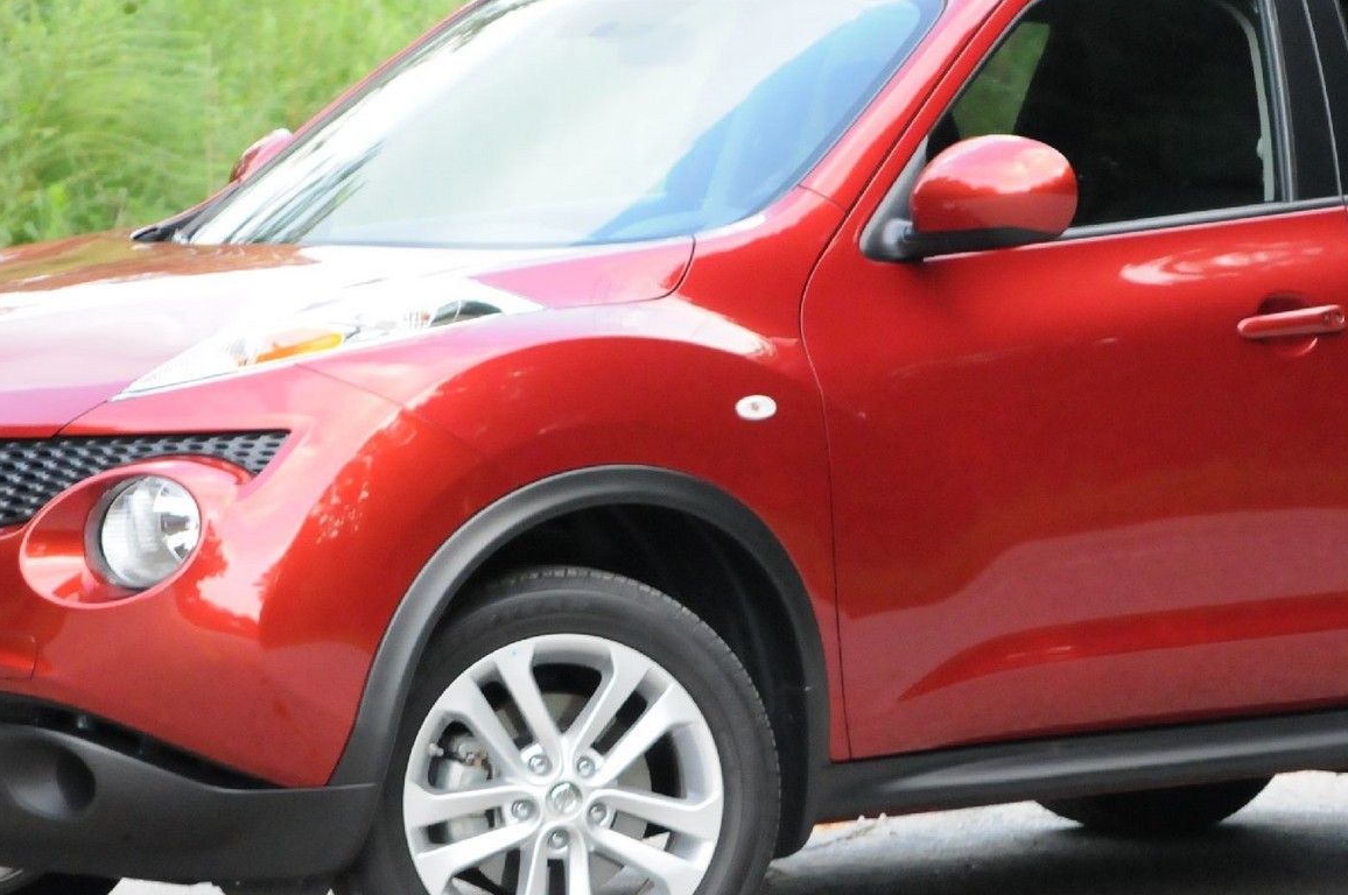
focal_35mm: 292
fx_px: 10921
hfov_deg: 7.1
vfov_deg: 4.7
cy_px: 306
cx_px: 819
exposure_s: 1/250
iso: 2000
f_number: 5.6
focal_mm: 90
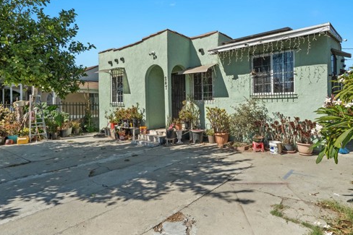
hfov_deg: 81.1
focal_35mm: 21
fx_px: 206
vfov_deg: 59.3
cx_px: 189
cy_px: 104
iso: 1250
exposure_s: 1/1000
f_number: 11
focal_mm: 16
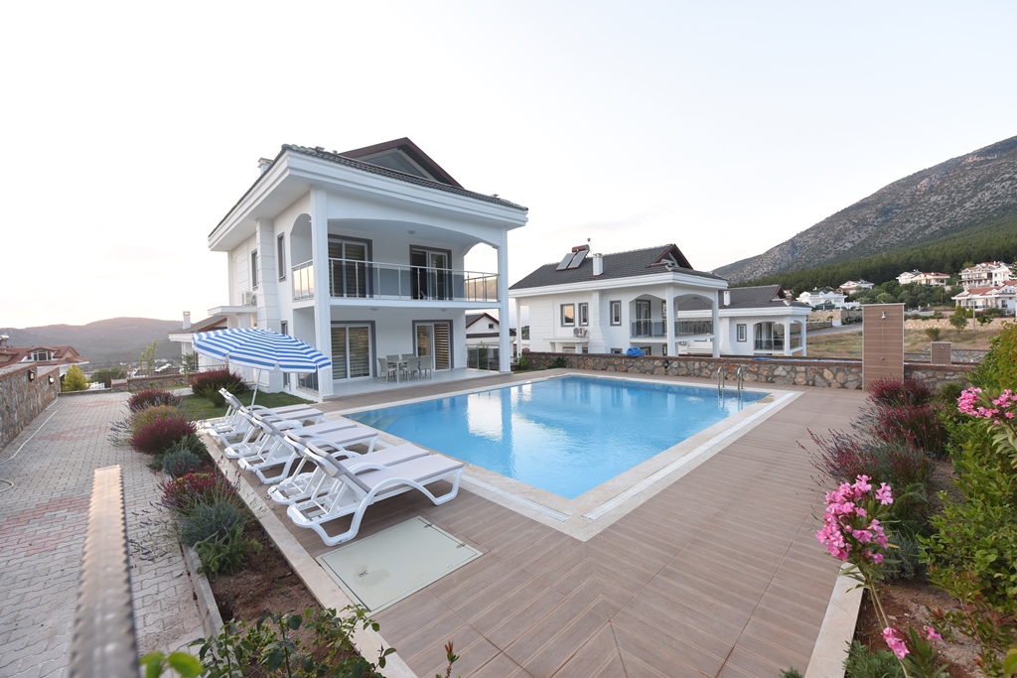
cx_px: 508
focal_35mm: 14
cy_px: 339
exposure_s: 1/100
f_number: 5.6
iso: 320
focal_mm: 14
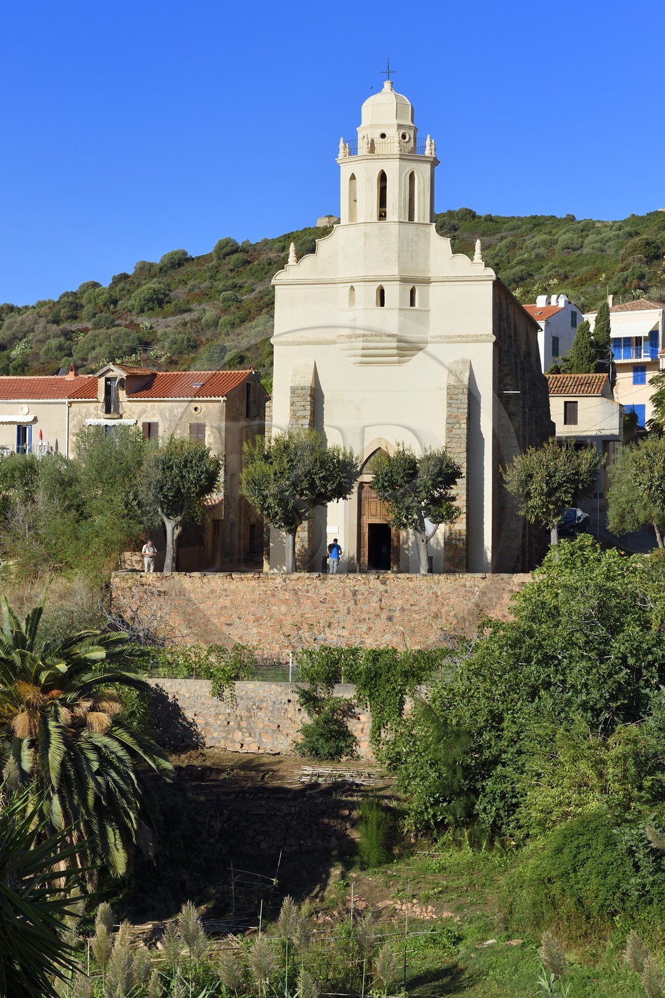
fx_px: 1940
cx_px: 332
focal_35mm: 70
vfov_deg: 28.8
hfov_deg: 19.4
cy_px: 499
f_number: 11
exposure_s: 1/400
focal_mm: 70
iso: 200
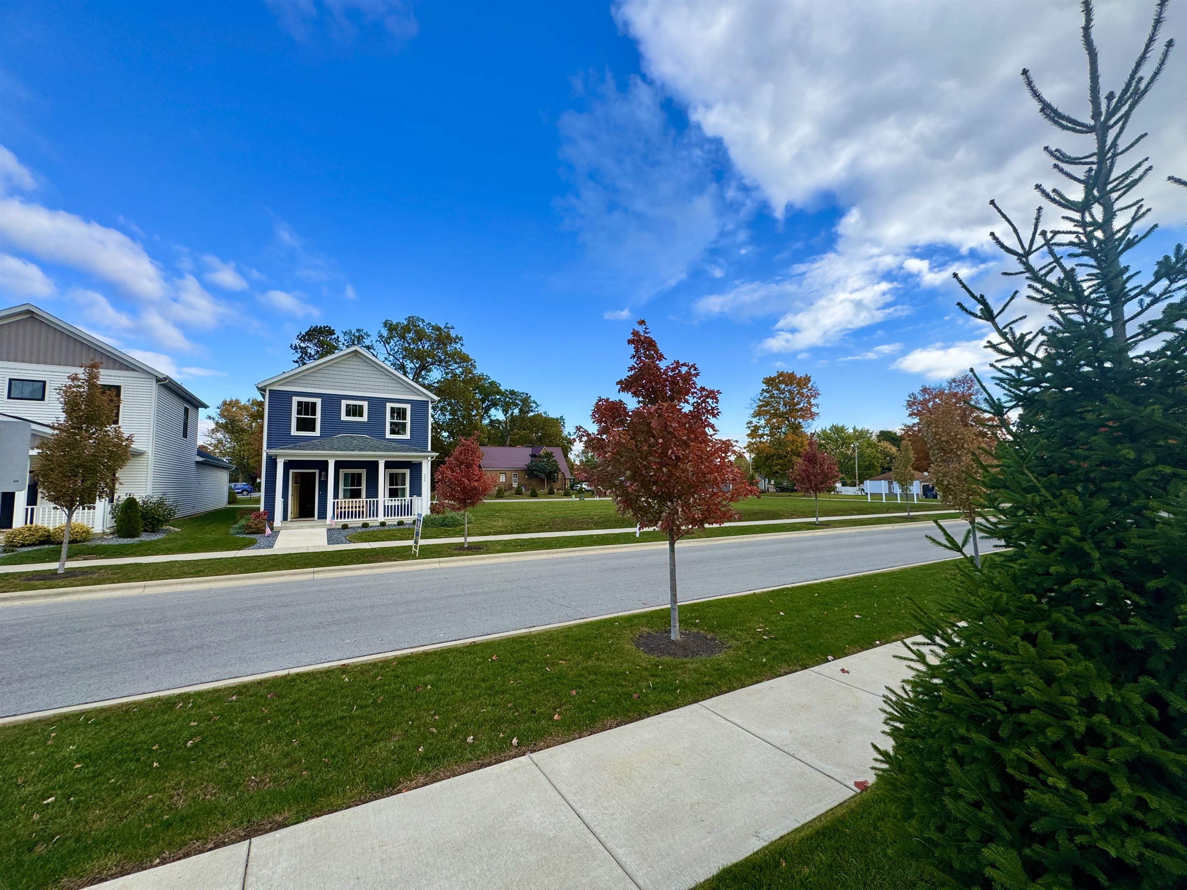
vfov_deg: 85.7
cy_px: 445
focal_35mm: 14
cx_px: 594
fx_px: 480
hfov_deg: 102.1
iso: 50
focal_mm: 2.22
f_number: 2.2
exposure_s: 1/932
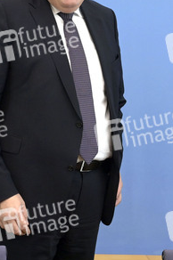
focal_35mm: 52
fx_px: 376
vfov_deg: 37.8
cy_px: 87
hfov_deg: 25.8
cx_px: 59
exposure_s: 1/400
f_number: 5.6
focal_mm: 38
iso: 2000
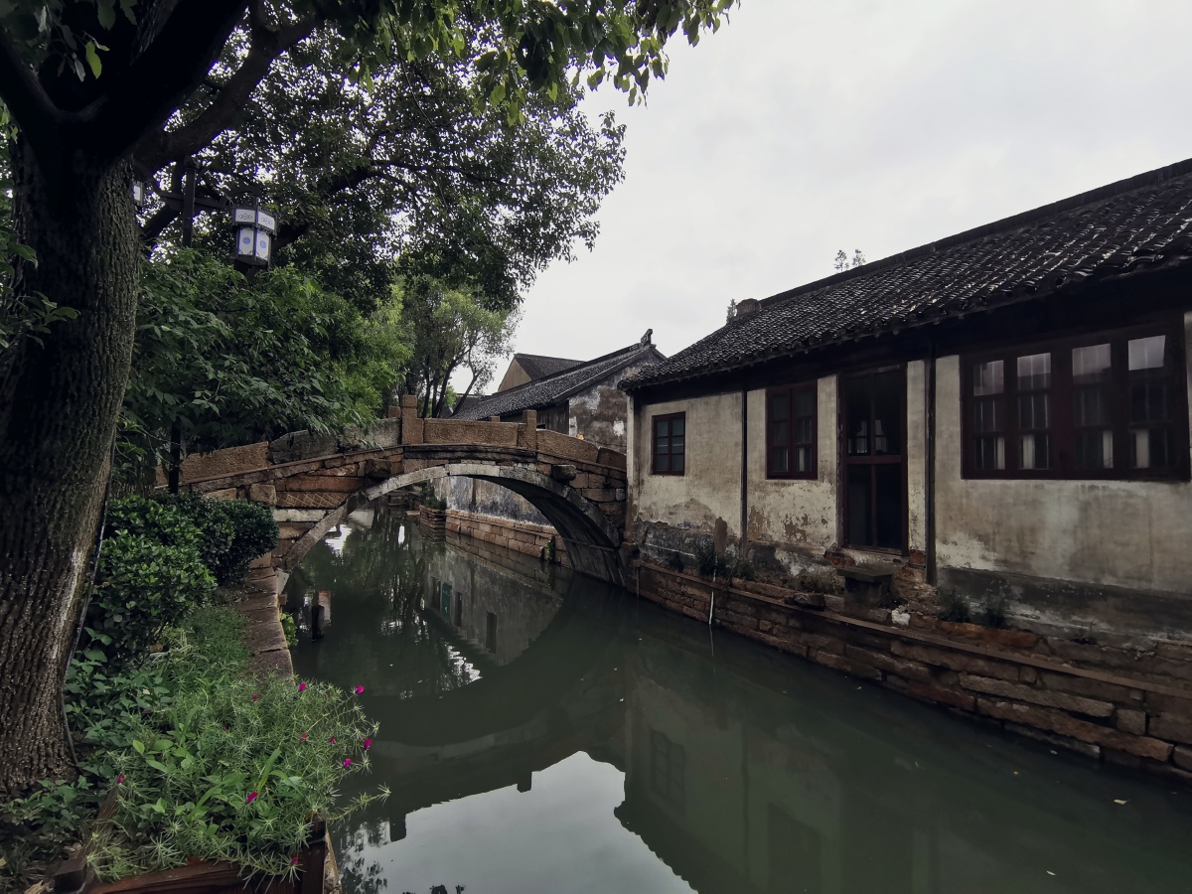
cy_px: 447
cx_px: 596
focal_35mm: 17
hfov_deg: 91.0
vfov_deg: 74.7
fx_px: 585
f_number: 2.2
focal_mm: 2.23
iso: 50
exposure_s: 1/1429
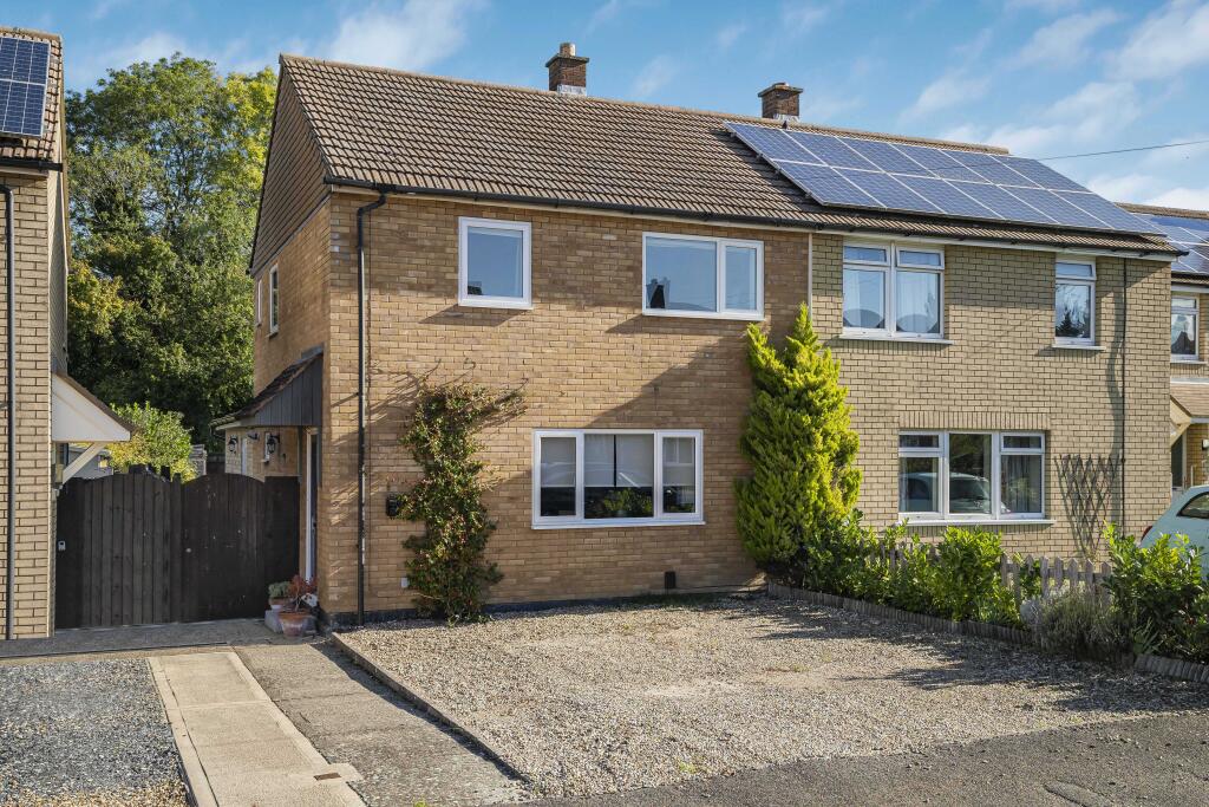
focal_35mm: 35
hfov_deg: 54.4
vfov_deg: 37.9
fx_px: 1176
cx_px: 604
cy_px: 404
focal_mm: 35
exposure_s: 1/800
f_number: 8
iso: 500
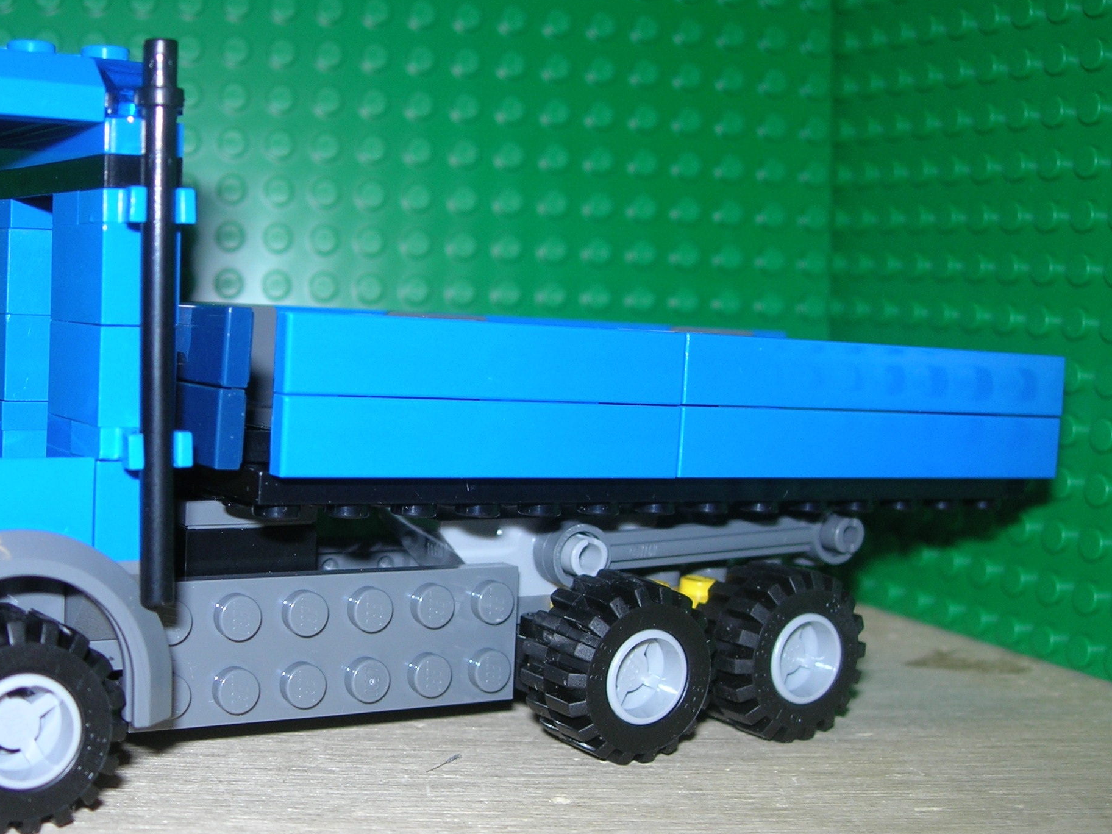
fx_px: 1735
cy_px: 498
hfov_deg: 35.2
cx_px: 365
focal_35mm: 54
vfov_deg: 27.0
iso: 64
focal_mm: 7.8
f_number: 2.8
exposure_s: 1/60.1
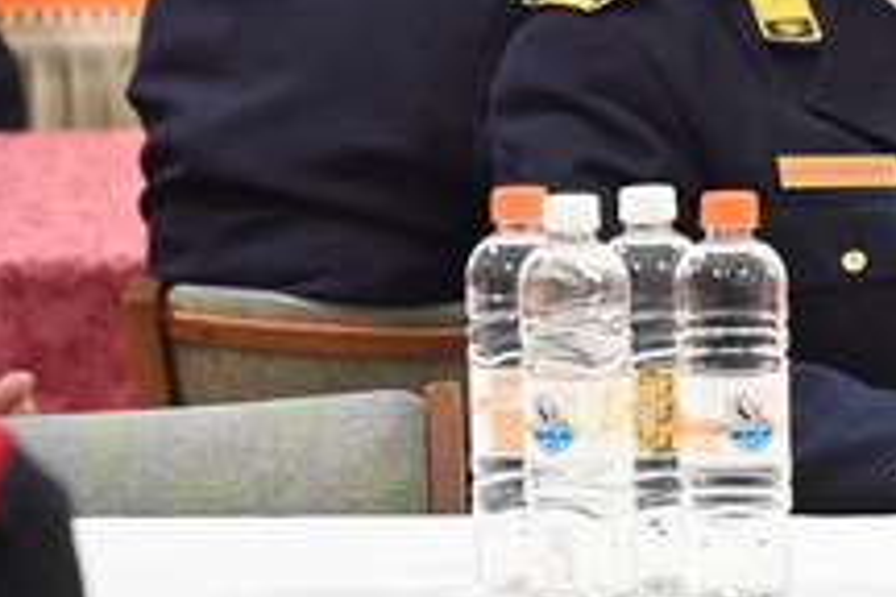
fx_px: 9084
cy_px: 41
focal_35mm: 365
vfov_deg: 3.8
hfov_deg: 5.6
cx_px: 908
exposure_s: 1/125
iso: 12800
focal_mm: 175
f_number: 6.3
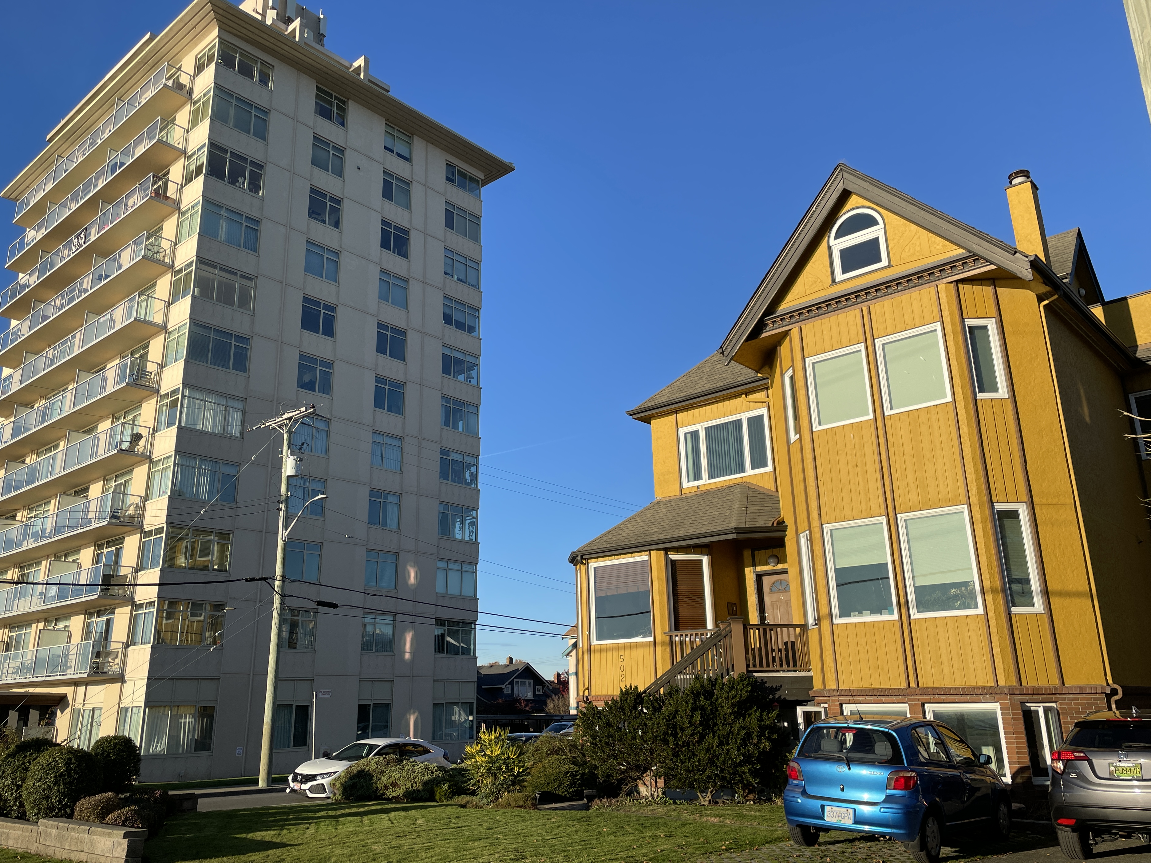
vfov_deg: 49.7
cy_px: 428
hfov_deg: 63.4
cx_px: 555
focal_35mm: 28
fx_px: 931
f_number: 1.6
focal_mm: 4.2
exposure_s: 1/2506
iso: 32
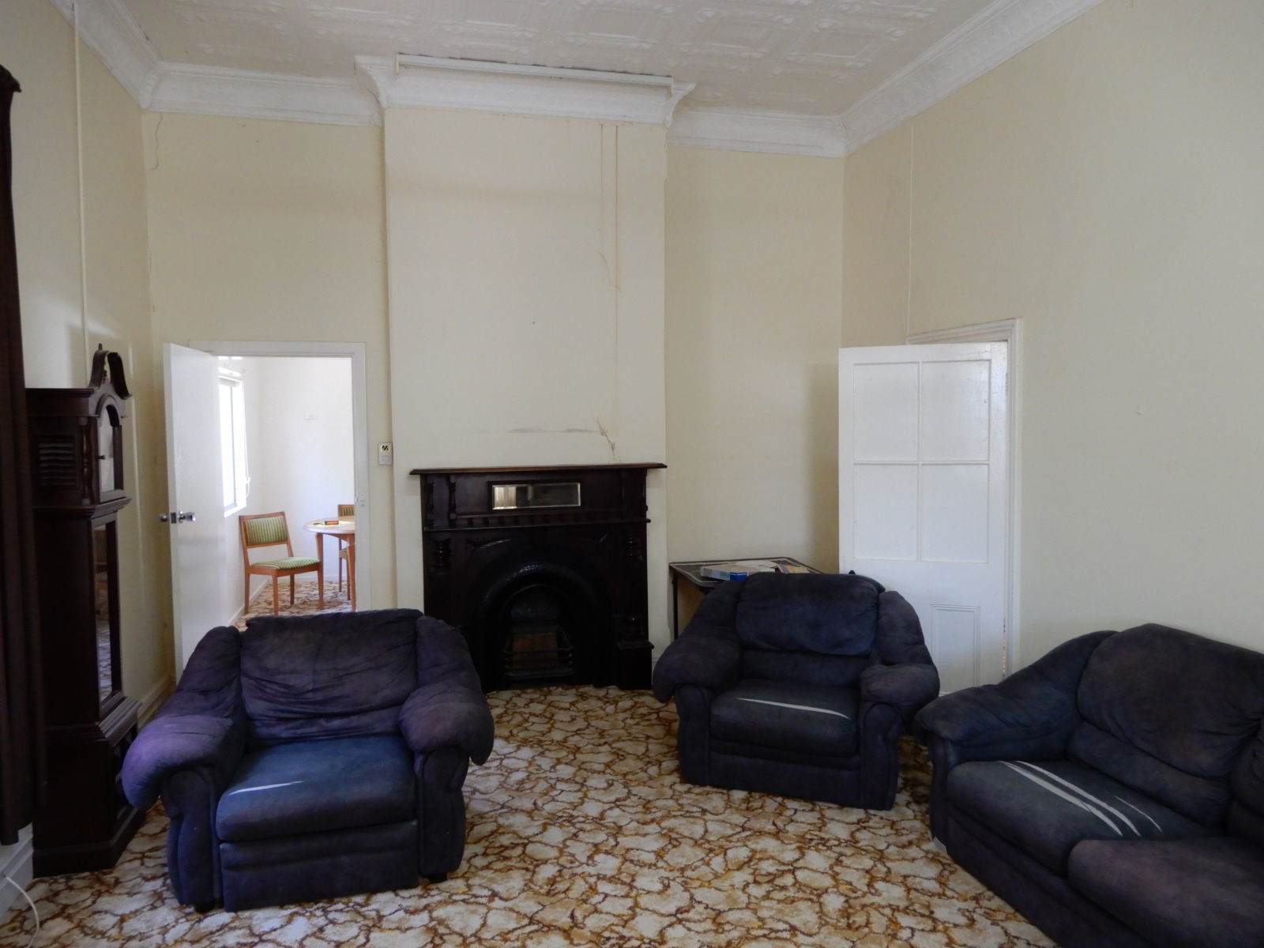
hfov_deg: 71.6
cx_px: 632
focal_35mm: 24
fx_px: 876
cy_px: 474
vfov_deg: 56.8
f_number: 3.4
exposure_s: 1/30
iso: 360
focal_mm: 4.3
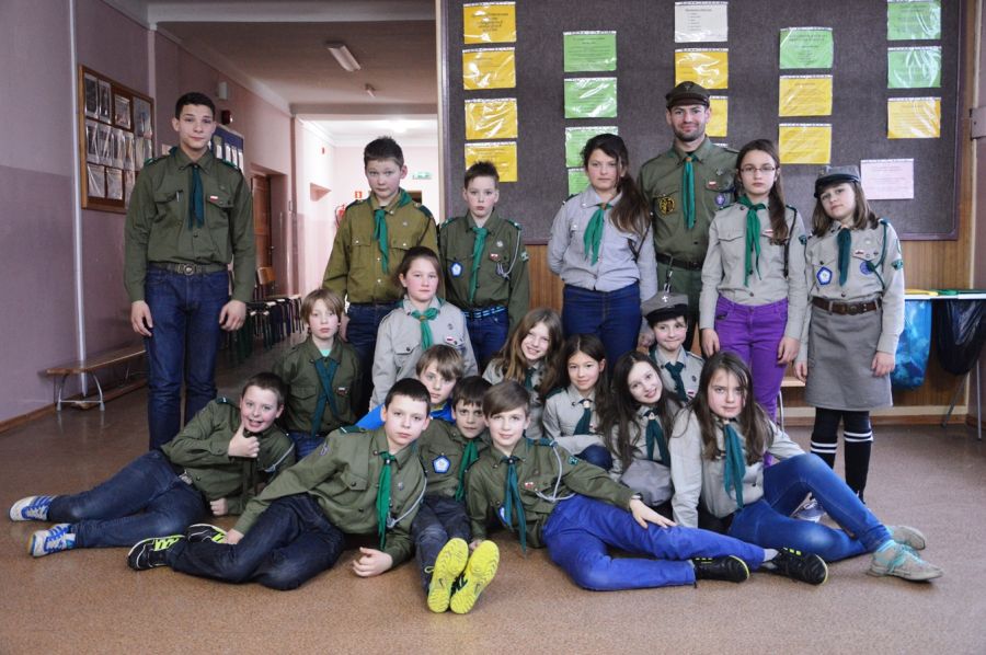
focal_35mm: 36
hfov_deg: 53.2
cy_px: 328
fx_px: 985
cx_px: 493
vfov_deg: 36.8
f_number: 3.8
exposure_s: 1/15
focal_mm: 24
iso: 1250
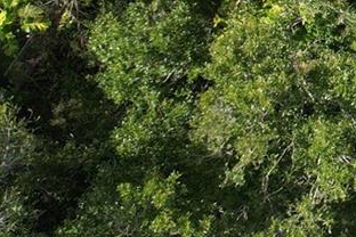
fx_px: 1117
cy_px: -121
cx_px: 607
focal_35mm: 113
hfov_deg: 15.9
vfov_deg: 11.6
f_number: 2.8
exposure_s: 1/60
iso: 100
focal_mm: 8.38
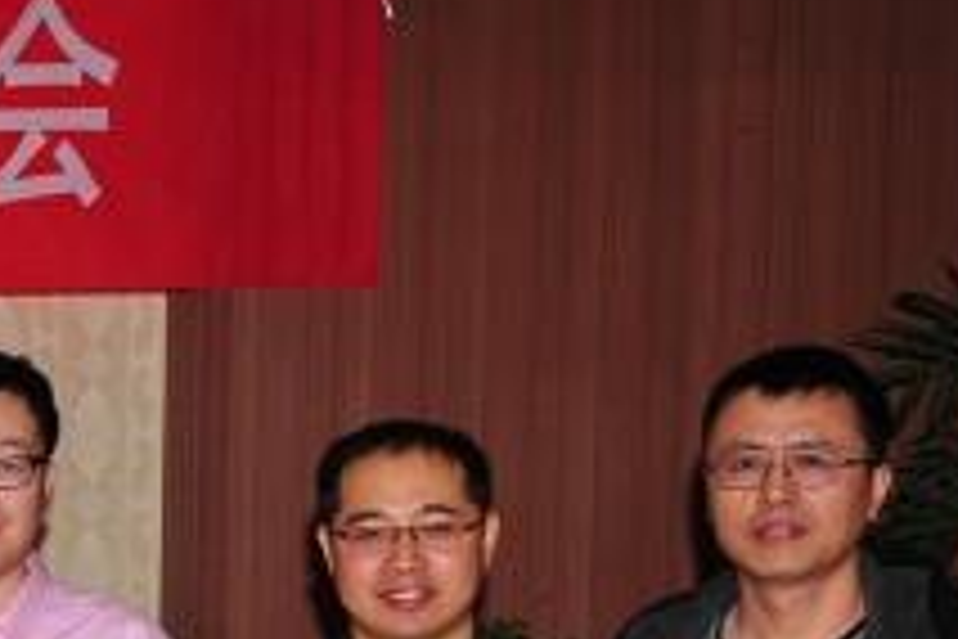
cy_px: 884
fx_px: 3459
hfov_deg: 13.4
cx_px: -989
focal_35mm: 130
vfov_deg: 10.3
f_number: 4.5
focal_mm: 27
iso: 320
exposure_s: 1/125
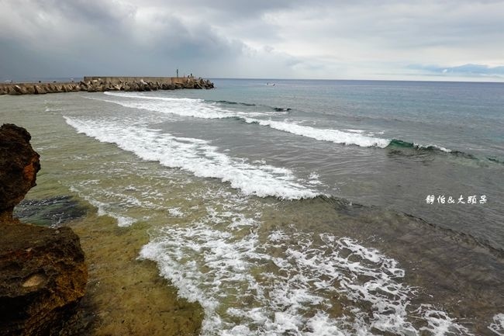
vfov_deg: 51.3
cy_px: 168
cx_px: 252
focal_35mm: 25
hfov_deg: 71.5
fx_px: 350
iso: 125
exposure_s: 1/200
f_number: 3.2
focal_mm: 9.23
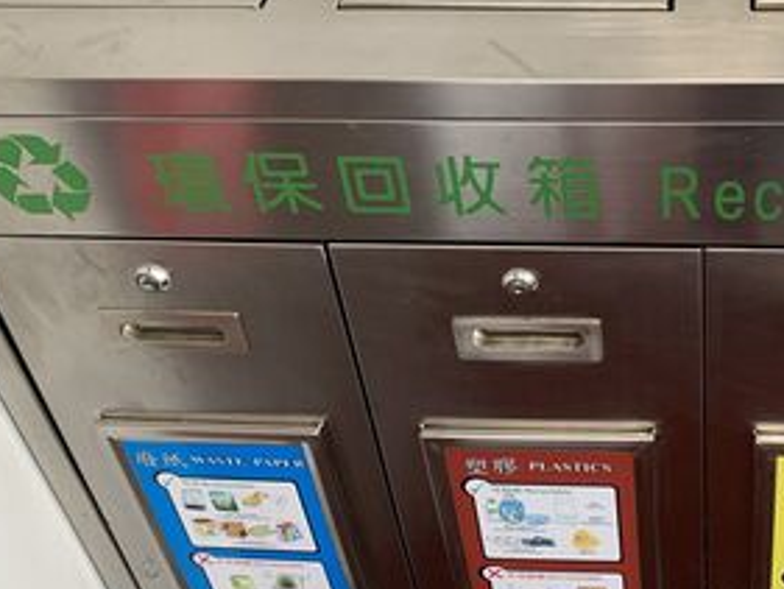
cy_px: 230
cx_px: 672
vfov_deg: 29.0
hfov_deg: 36.3
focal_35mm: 50
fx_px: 1133
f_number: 1.8
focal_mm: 4.25
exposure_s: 1/50
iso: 125
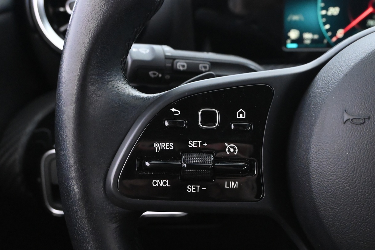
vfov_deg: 29.8
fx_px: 469
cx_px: 244
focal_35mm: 45
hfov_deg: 43.1
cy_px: 142
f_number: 5
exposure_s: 1/20
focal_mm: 22.5
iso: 6400
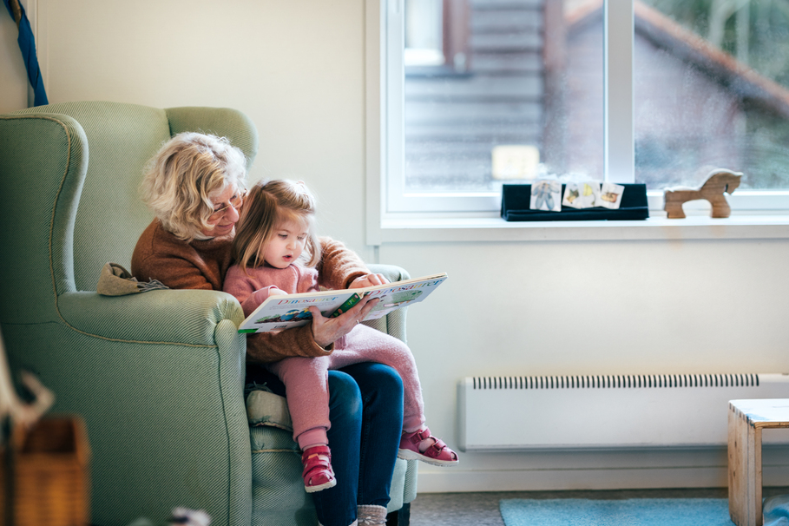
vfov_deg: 13.5
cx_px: 441
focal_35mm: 101
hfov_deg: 20.2
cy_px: 298
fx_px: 2213
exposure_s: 1/125
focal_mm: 85
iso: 200
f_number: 2
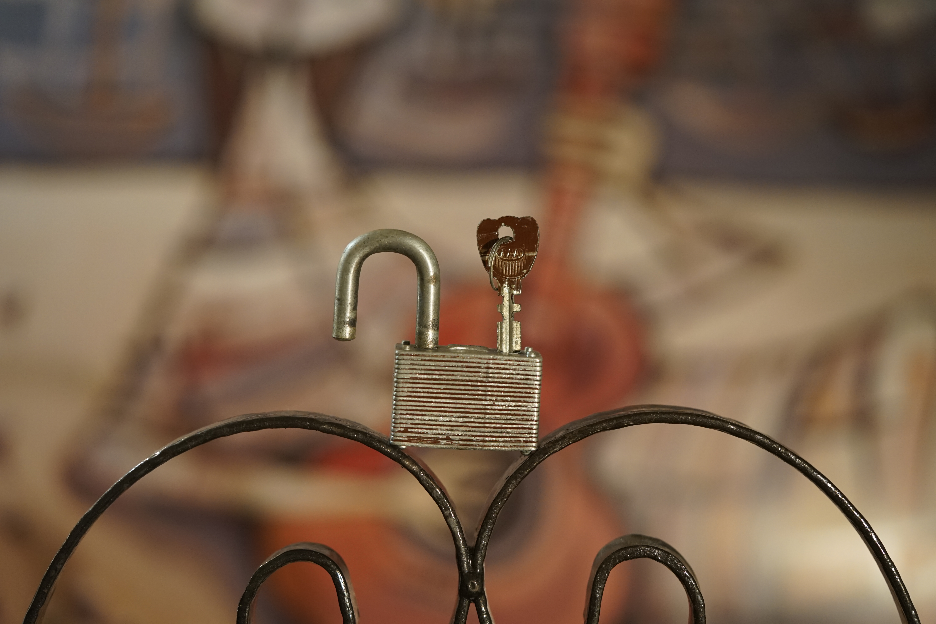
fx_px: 2340
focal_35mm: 90
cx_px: 468
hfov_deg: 22.6
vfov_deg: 15.2
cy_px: 312
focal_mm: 90
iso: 1600
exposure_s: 1/160
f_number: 2.8
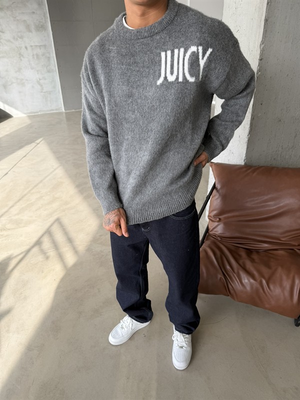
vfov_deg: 71.6
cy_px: 200
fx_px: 277
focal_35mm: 24
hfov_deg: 56.8
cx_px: 150
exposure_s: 1/345
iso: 80
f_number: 1.78
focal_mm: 6.76
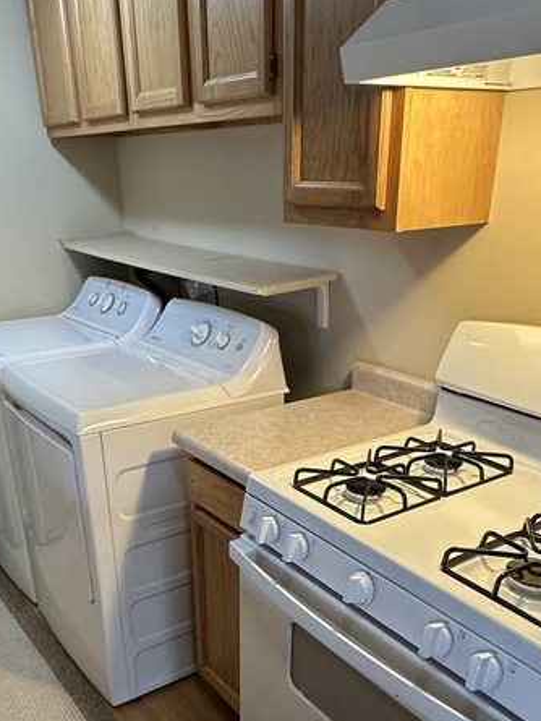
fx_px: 708
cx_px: 251
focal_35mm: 34
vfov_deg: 51.8
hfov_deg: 41.8
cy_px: 533
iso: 250
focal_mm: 2.22
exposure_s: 1/60
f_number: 2.2
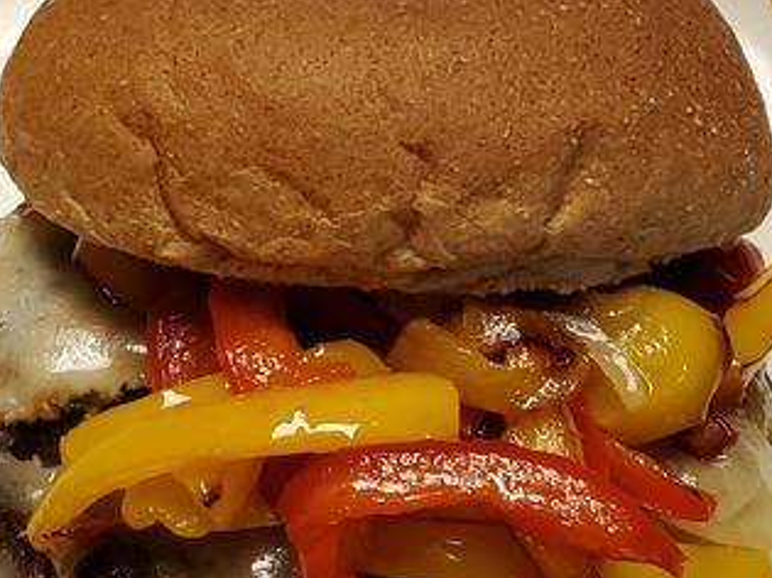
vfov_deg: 42.8
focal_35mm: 33
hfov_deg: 55.3
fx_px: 736
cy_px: 326
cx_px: 407
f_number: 2.4
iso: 250
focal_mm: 4.3
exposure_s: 1/60
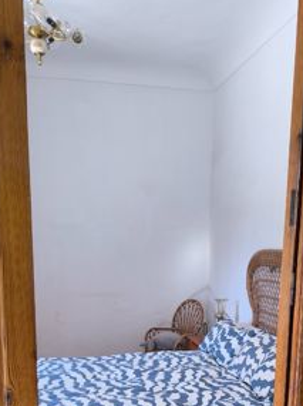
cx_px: 170
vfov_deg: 41.2
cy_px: 348
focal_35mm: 43
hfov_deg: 33.5
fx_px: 503
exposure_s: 1/100
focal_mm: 6.14
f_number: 1.65
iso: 160
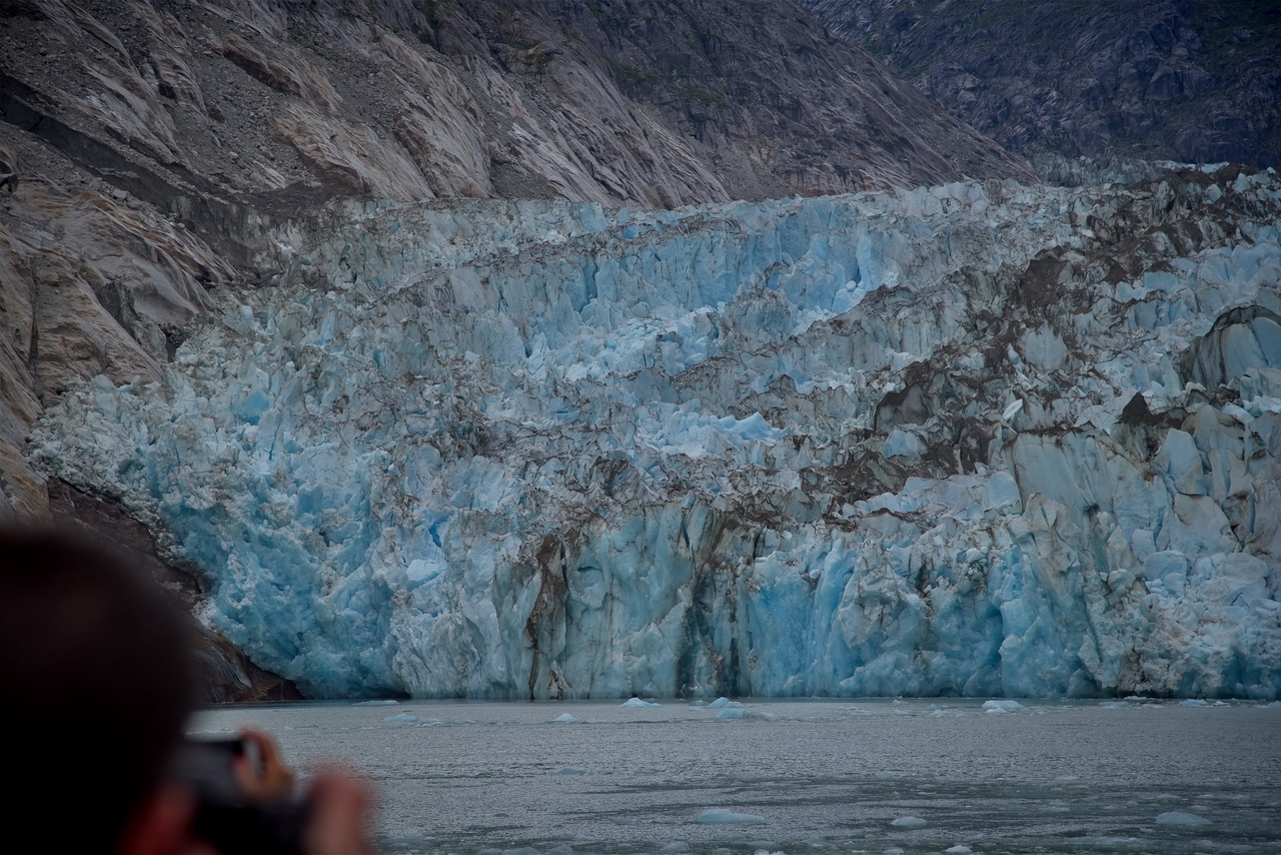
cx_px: 640
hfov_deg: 17.1
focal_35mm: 120
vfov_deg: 11.4
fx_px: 4271
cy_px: 428
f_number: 5.6
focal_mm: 120
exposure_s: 1/250
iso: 100
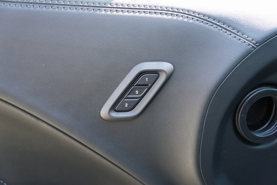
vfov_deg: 31.2
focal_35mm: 43
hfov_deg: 45.4
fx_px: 331
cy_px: 92
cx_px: 138
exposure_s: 1/60
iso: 320
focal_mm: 43
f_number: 4
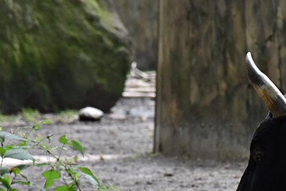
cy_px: 128
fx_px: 3980
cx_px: 209
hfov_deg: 4.1
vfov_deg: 2.7
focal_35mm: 501
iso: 800
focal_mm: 140
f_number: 5.6
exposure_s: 1/250
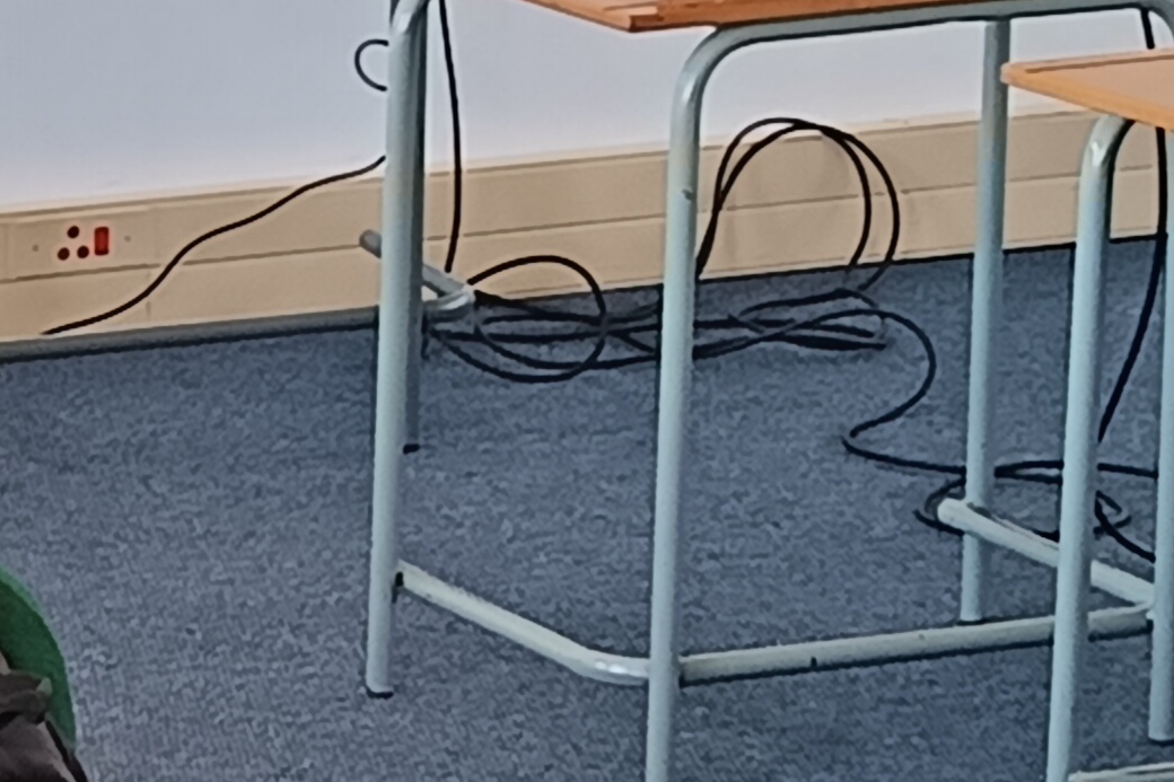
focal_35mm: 192
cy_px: 457
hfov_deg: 10.3
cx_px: -706
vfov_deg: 7.2
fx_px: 6260
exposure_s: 1/50
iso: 467
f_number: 1.75
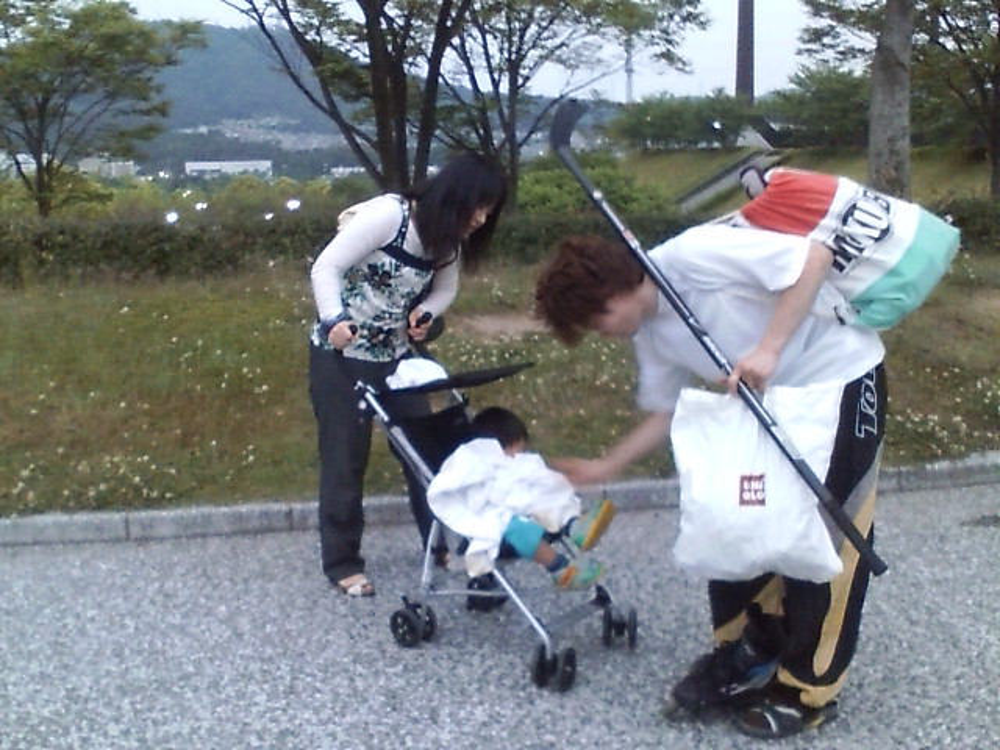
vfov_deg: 48.2
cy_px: 375
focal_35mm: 29
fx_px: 838
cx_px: 500
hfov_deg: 61.7
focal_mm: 3.73
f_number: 3.5
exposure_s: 1/12
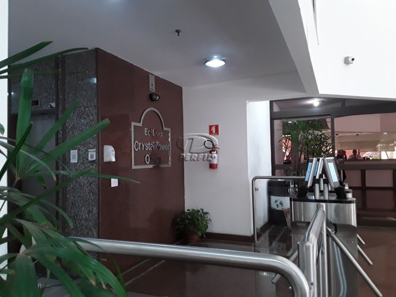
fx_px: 309
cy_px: 148
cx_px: 198
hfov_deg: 65.3
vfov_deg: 51.4
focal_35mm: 27
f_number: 1.9
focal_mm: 2.91
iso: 160
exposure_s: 1/30
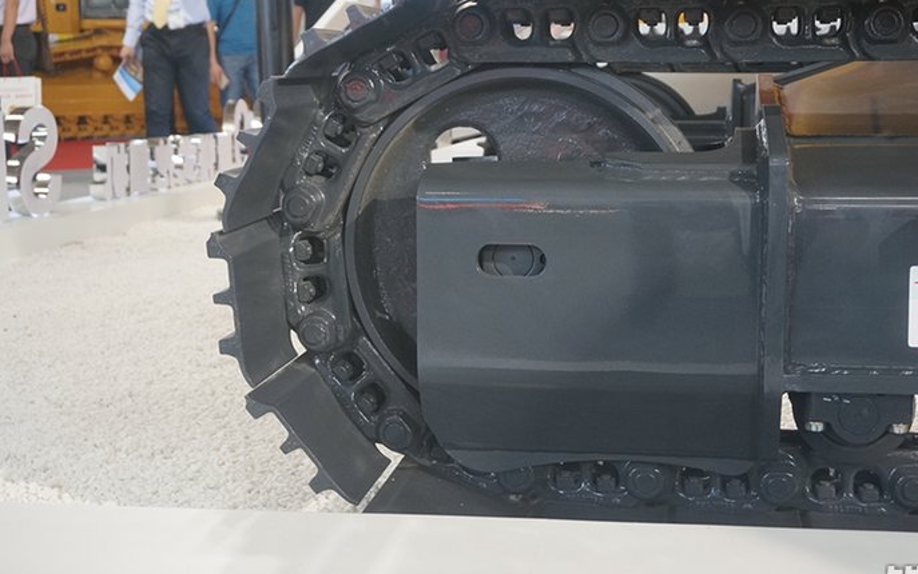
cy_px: 268
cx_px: 524
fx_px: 1291
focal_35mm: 52
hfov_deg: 39.1
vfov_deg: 25.1
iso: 640
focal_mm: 29
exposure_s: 1/60
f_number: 4.5
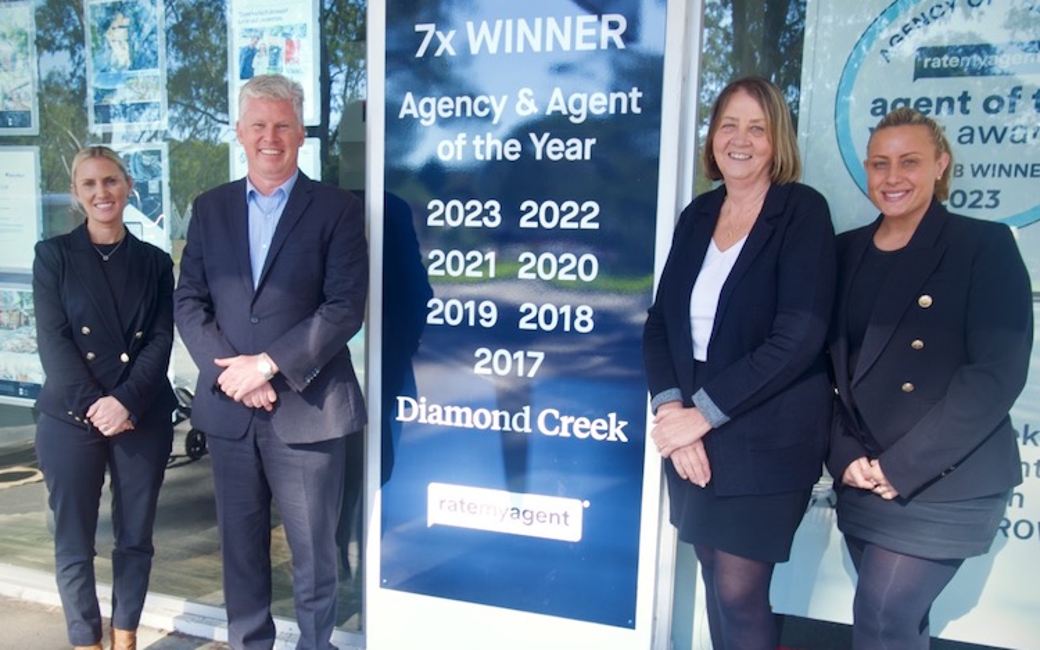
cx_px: 520
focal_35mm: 31
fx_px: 879
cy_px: 335
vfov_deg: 40.6
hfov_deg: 61.2
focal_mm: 30
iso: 320
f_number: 9
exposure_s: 1/30
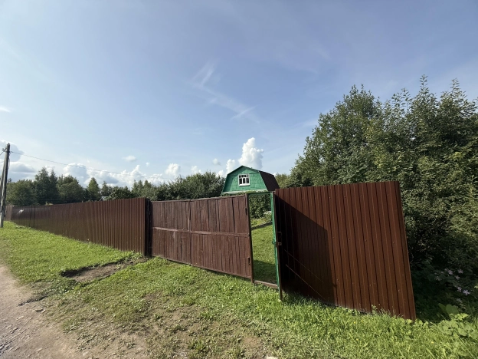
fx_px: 193
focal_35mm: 14
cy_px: 180
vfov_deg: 85.7
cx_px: 239
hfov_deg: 102.1
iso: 50
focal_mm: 2.22
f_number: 2.2
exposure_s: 1/2410
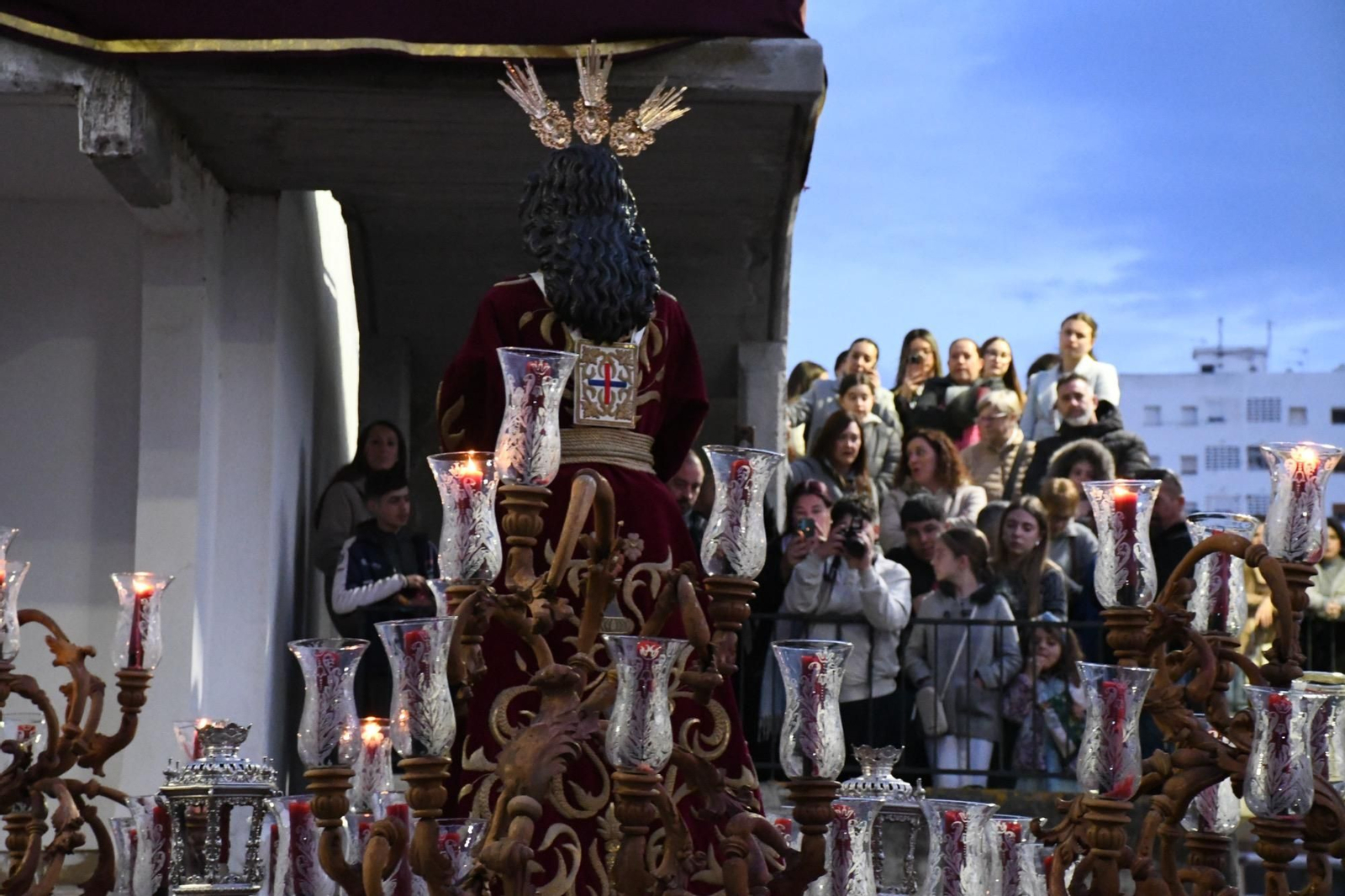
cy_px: 448
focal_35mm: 99
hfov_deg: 20.6
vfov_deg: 13.8
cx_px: 672
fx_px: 3698
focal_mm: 66
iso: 10000
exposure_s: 1/50
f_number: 8
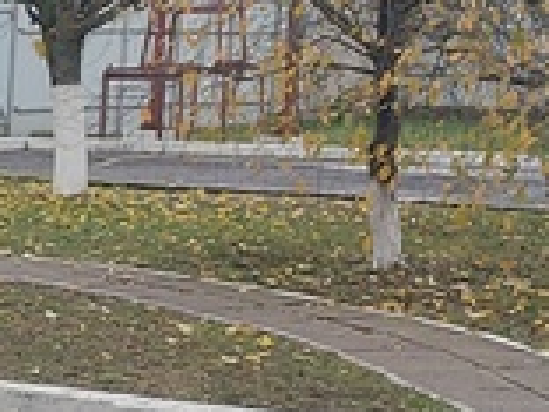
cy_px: 451
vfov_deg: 11.9
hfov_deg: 12.2
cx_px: -824
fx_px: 1951
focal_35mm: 123
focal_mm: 5.23
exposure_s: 1/50
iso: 40
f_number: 1.8
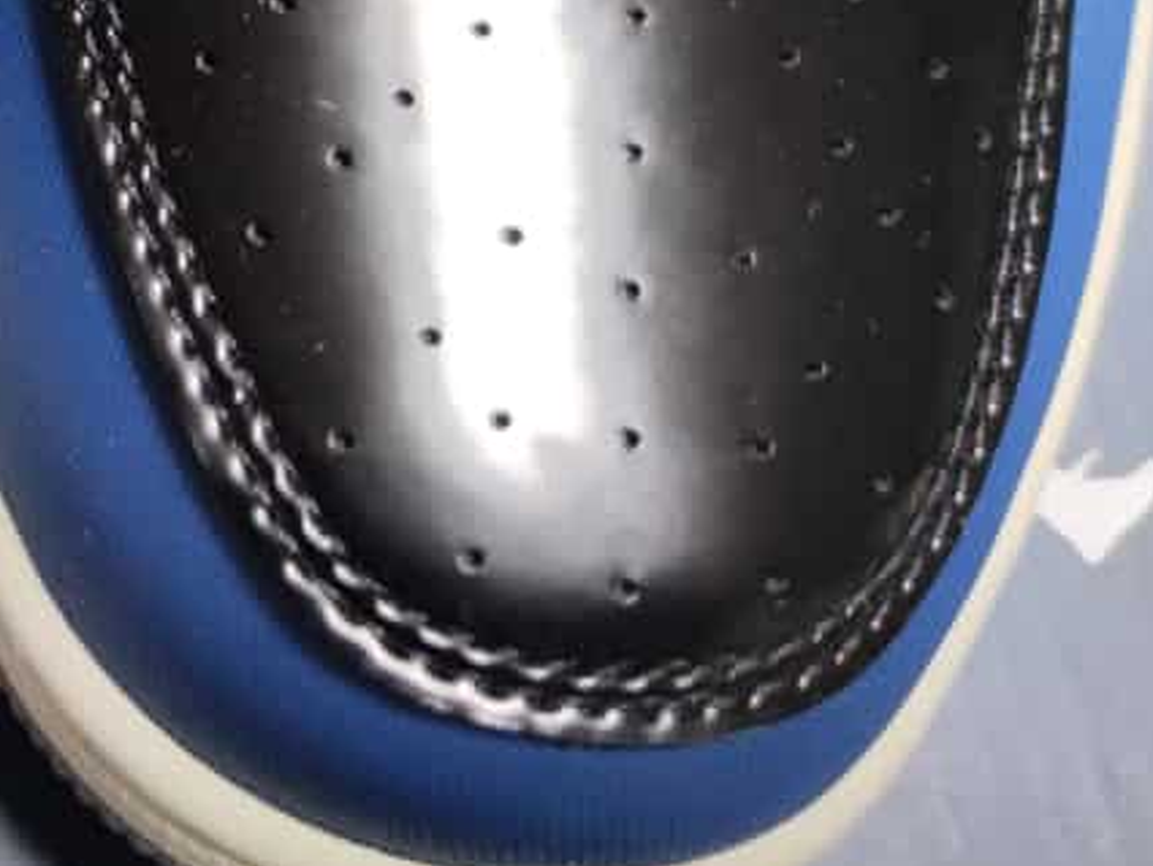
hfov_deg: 27.4
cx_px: -274
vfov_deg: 22.9
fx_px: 2032
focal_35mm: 61
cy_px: -38
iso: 166
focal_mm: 6.72
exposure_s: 1/50
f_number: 1.69
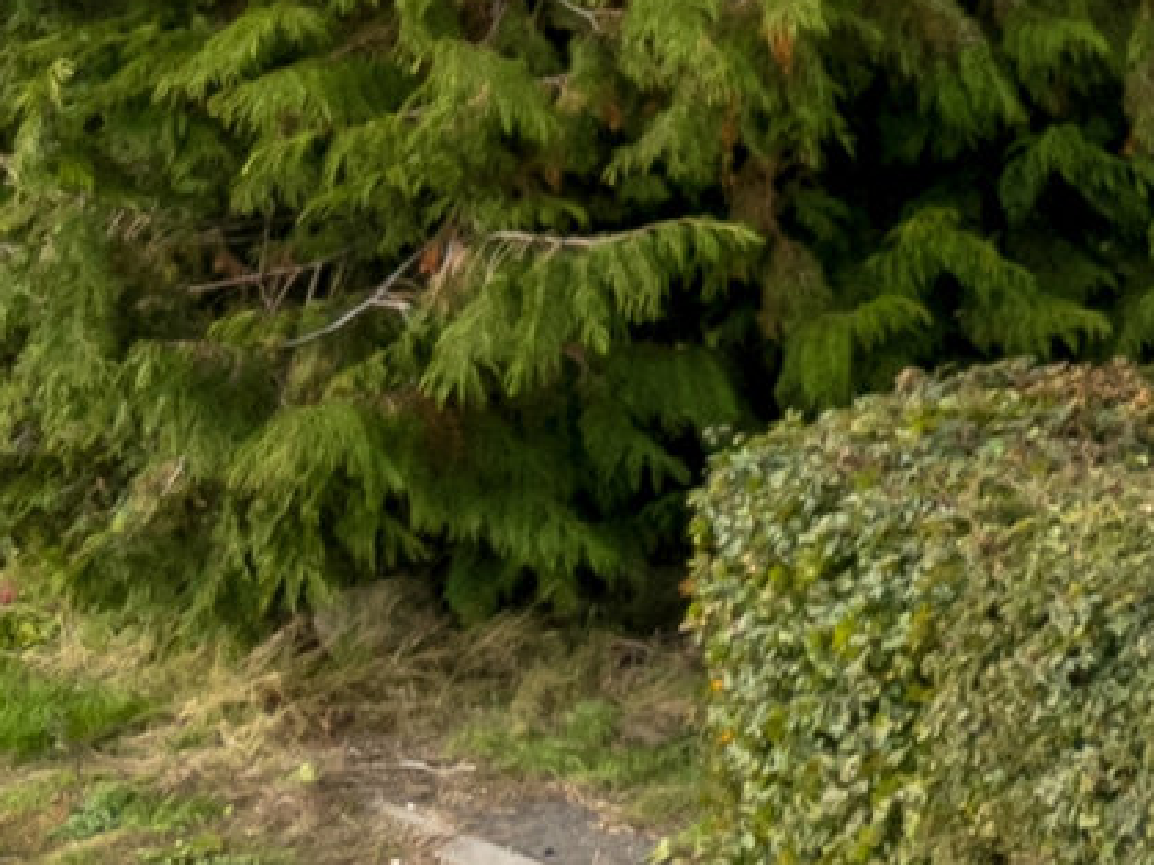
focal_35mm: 119
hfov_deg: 9.3
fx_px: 3957
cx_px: 4126
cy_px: 140
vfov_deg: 12.4
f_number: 4
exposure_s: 1/1000
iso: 200
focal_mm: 11.5
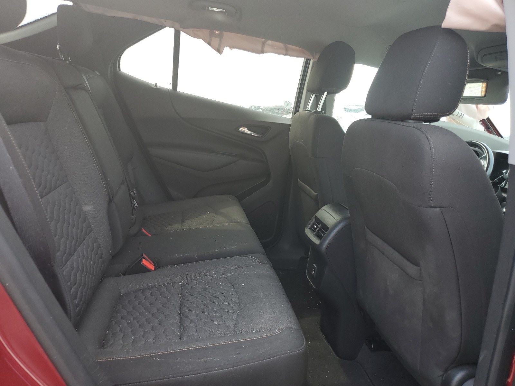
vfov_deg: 53.1
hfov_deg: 67.3
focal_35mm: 26
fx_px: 387
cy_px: 193
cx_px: 258
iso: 50
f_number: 1.5
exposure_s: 1/182
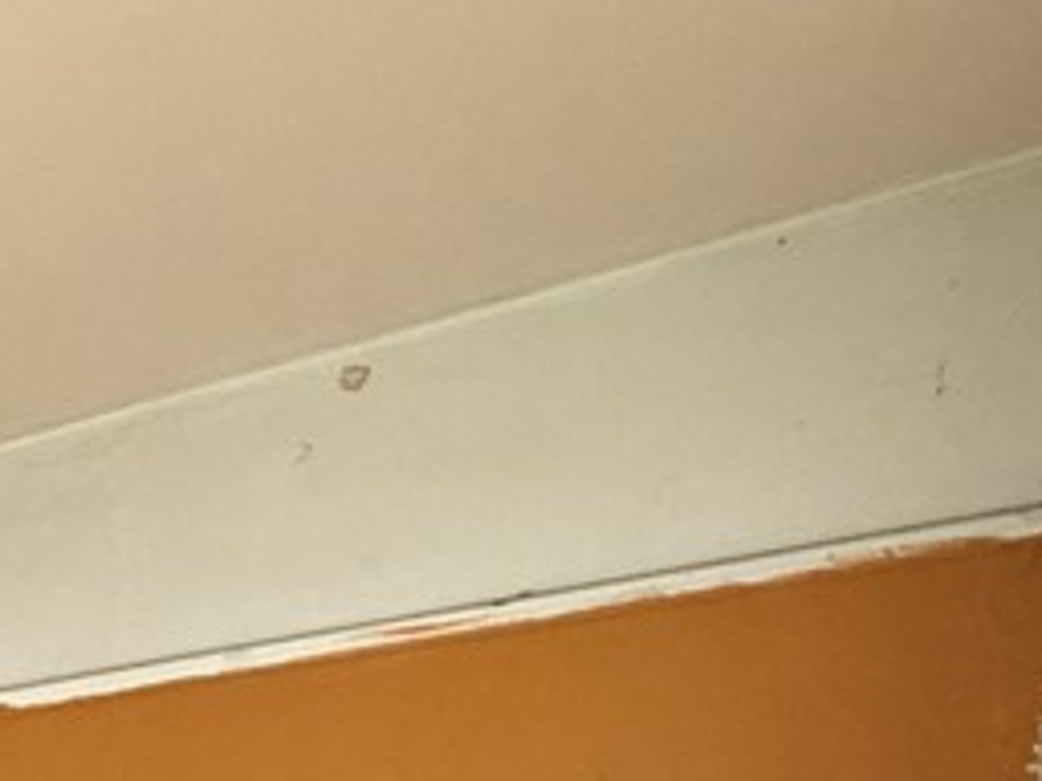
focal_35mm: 56
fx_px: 1686
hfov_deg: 24.3
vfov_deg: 19.8
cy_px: 1375
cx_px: -627
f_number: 2.2
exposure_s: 1/60
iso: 250
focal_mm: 2.22
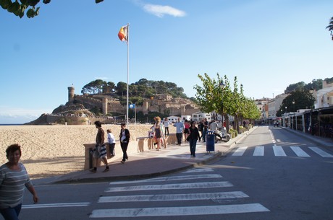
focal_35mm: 27
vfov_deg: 47.8
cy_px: 110
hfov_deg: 67.5
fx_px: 249
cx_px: 166
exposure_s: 1/250
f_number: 7.1
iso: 100
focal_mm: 18
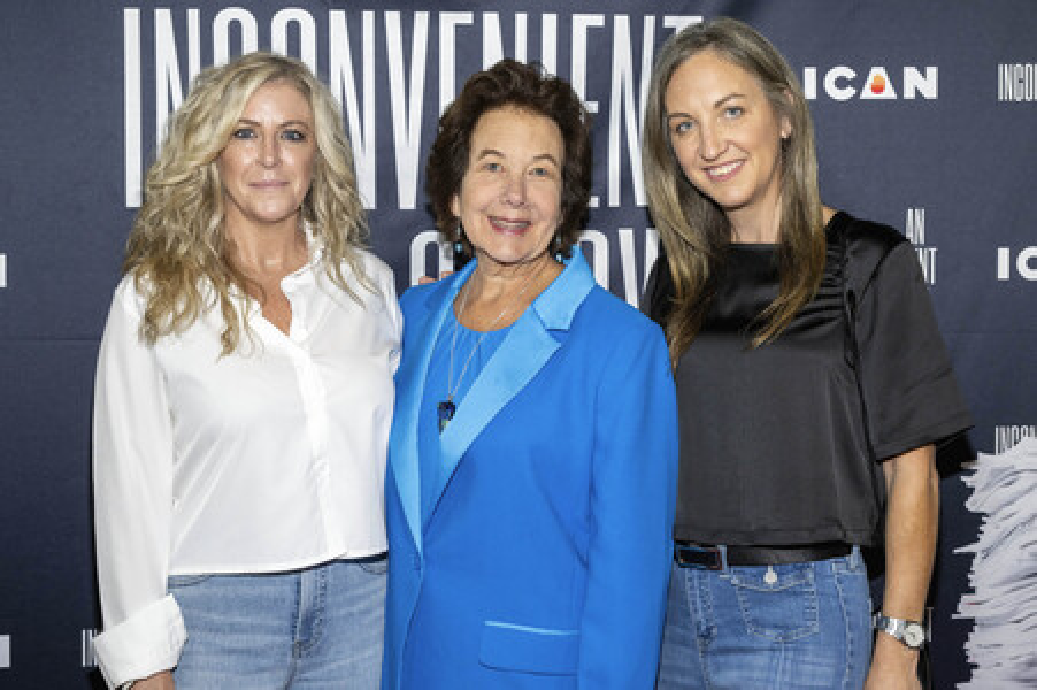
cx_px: 518
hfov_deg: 45.5
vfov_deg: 31.1
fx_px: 1238
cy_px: 345
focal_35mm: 43
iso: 800
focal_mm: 43
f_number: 5.6
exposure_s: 1/200
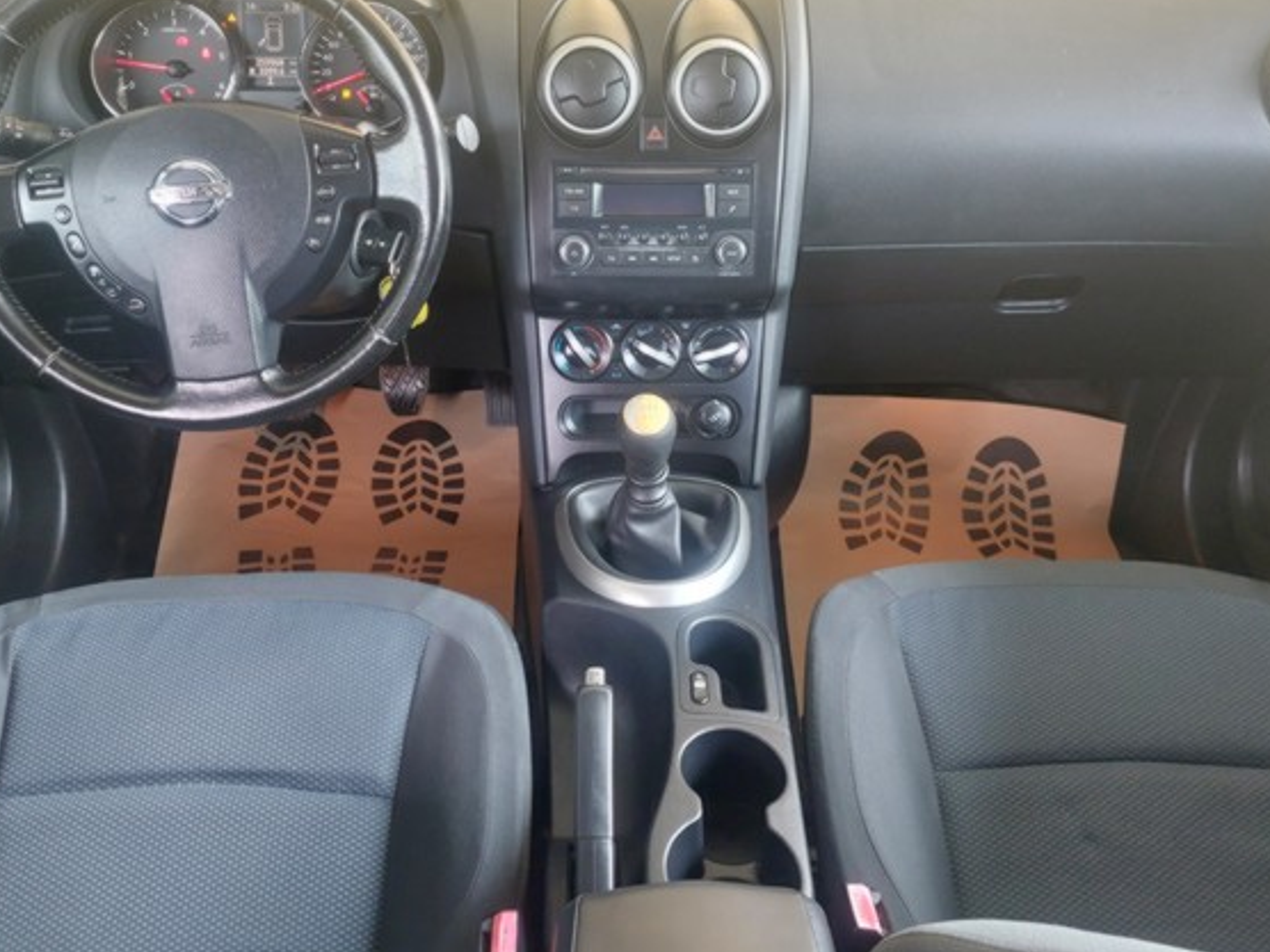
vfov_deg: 39.5
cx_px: 628
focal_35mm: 36
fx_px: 1321
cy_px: 377
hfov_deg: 51.4
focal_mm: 5.23
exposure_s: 1/50
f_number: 1.8
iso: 200
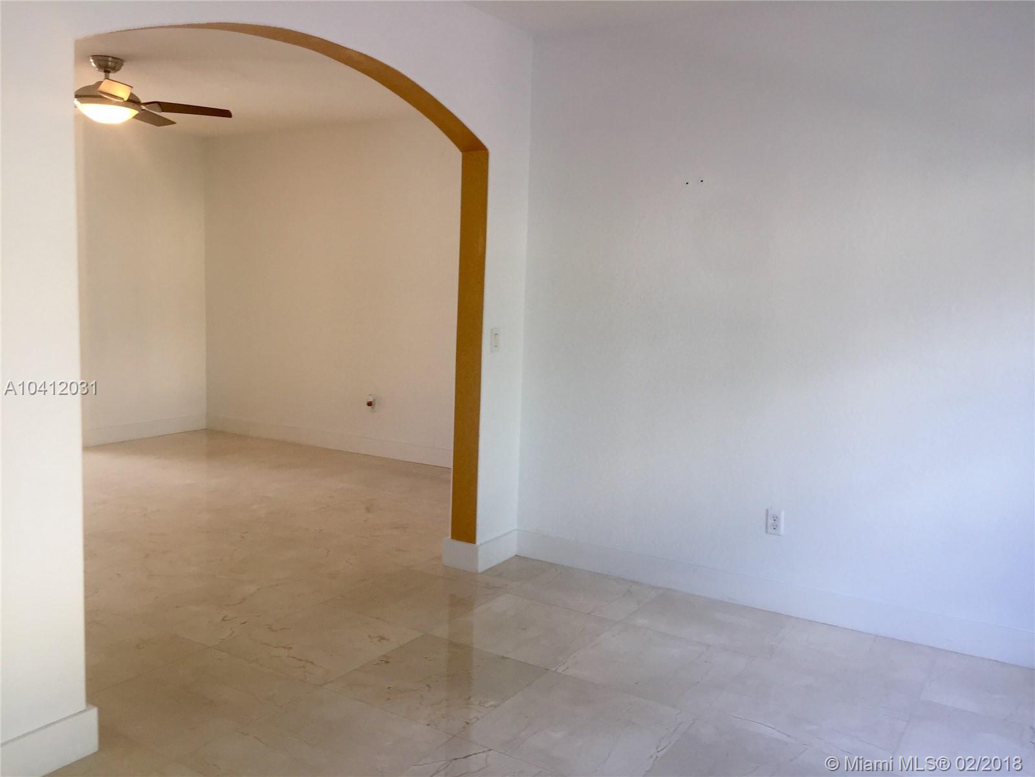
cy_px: 388
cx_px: 518
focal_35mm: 29
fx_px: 867
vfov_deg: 48.2
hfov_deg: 61.7
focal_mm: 4.15
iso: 32
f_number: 2.2
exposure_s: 1/60
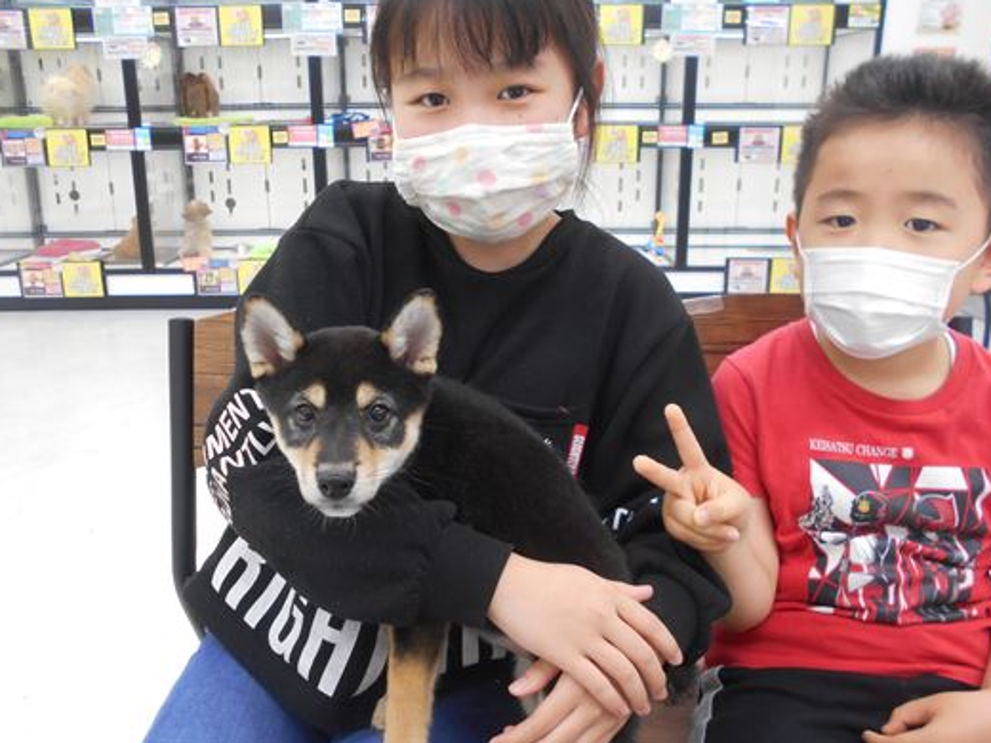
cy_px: 360
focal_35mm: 30
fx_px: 859
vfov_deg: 46.8
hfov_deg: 59.9
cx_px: 518
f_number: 3.2
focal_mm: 4.6
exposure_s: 1/30
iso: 200
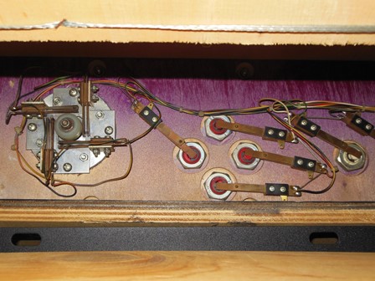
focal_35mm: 33
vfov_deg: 42.9
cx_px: 188
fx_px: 357
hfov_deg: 55.4
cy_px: 140
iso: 200
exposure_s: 1/30
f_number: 6.9
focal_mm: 6
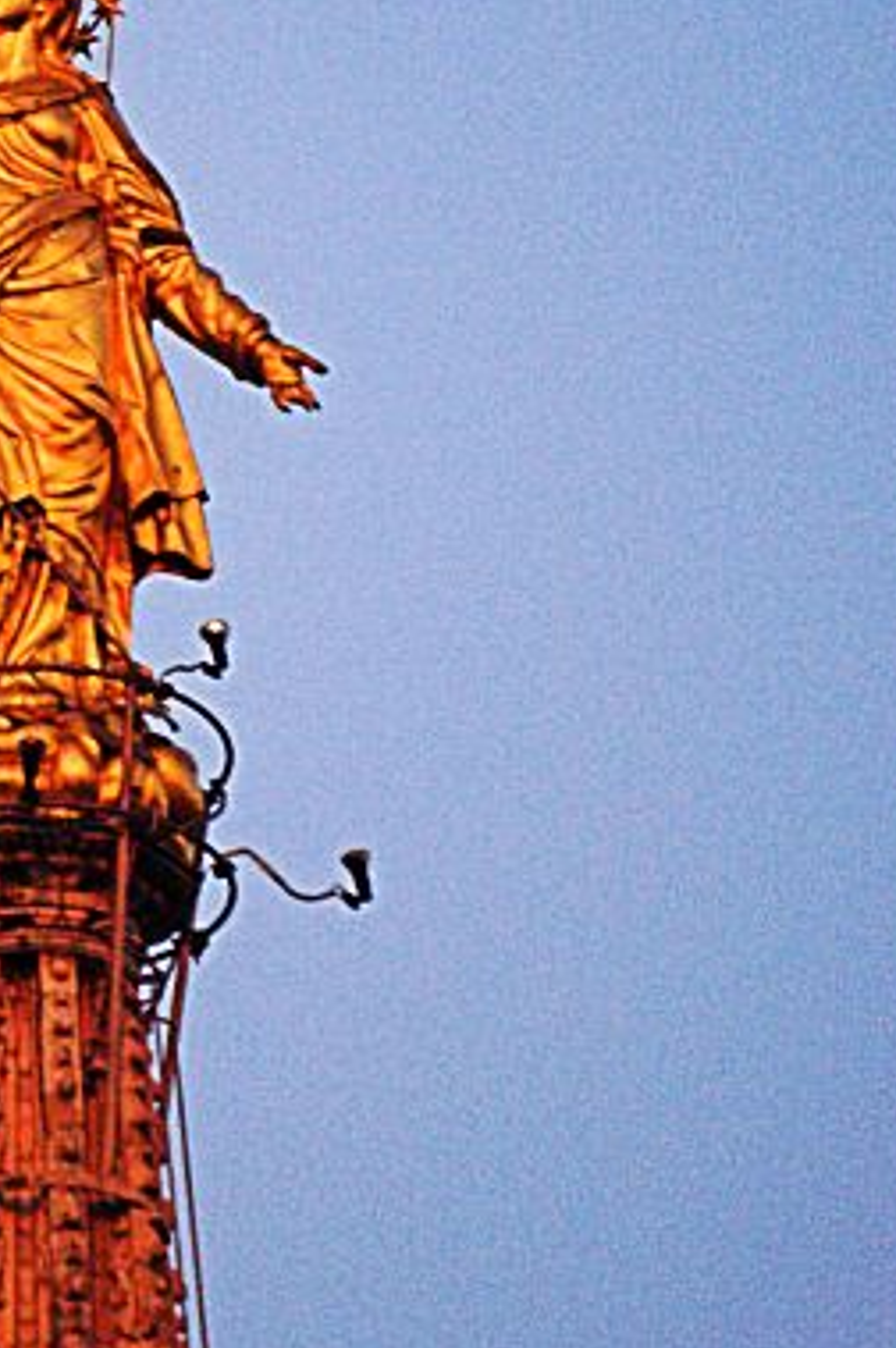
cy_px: 334
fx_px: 59277
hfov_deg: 0.9
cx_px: 18
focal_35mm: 1585
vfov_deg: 1.3
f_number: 8
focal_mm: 500
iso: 400
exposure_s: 1/500
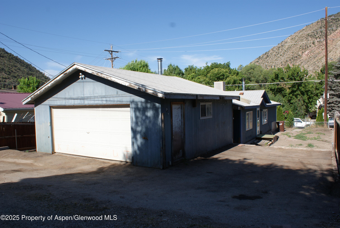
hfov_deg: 67.3
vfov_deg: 48.0
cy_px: 114
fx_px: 255
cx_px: 170
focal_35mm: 27
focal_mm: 18
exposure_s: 1/160
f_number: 10
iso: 100
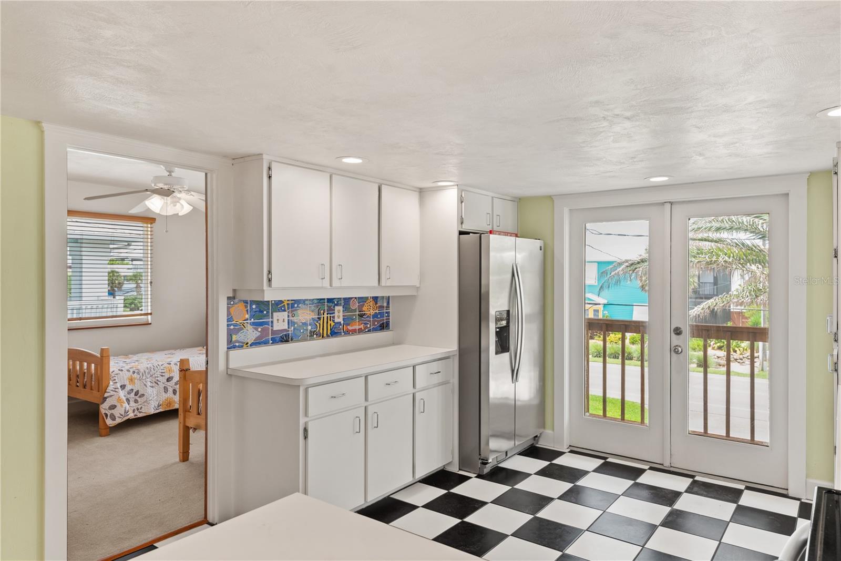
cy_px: 280
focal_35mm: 23
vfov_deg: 55.1
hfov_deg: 76.1
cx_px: 420
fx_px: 537
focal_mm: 23
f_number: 8
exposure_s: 1/13
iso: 250
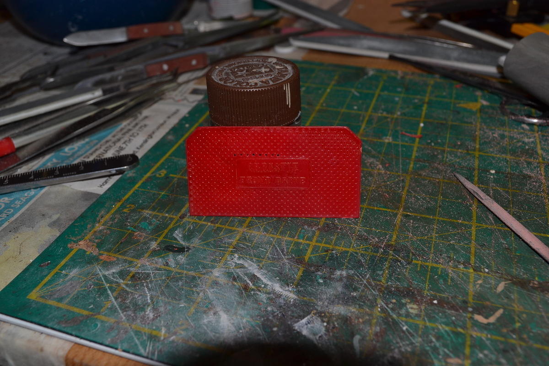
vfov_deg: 36.9
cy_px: 183
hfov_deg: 53.1
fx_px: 549
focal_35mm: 36
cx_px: 274
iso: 100
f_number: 8
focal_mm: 24
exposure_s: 1/60
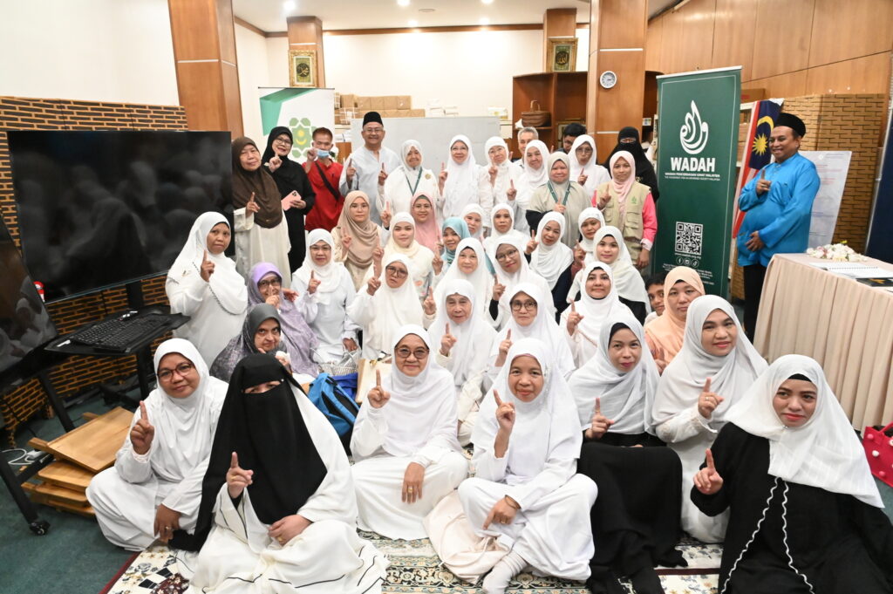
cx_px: 446
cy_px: 297
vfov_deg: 53.1
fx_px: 595
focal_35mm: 24
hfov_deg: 73.8
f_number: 10
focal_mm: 24
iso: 12800
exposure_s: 1/30
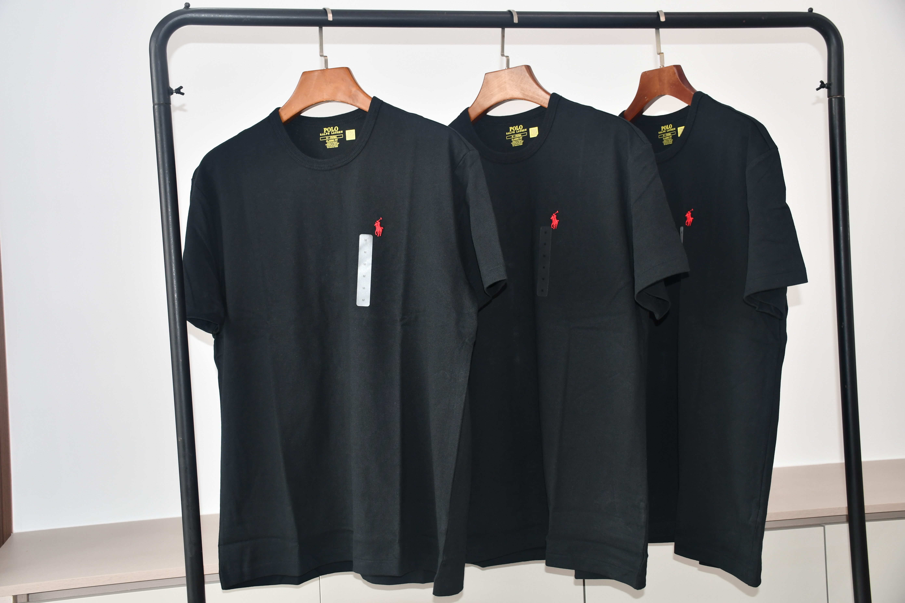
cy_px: 302
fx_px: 1005
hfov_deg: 48.5
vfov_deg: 33.4
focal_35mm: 40
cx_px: 452
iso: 400
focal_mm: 27
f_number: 4
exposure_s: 1/100
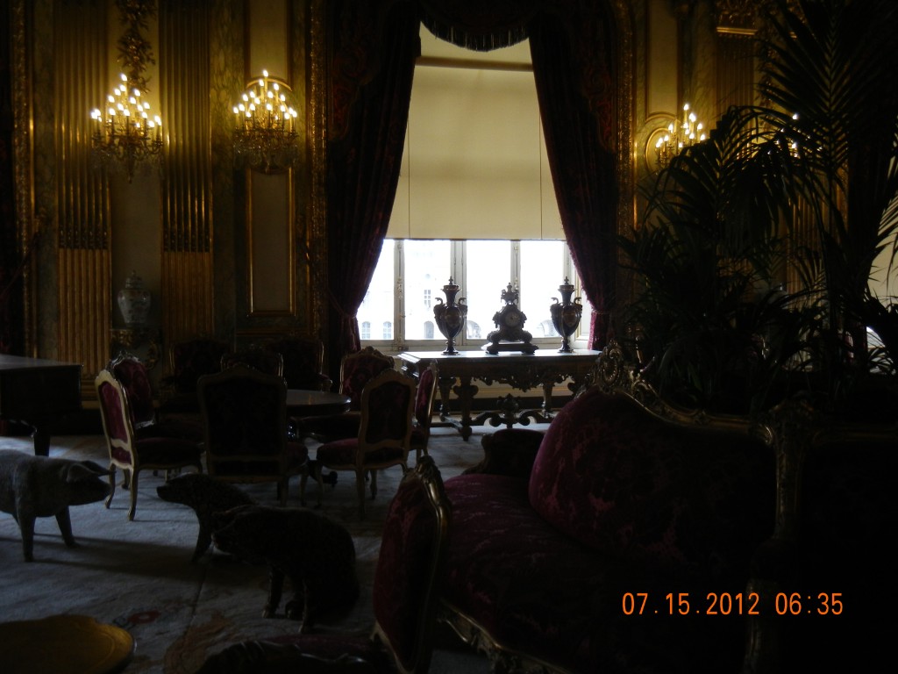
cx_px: 449
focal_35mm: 30
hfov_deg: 60.0
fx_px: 778
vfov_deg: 46.8
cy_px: 337
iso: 274
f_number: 3.5
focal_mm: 5.4
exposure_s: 1/50.2
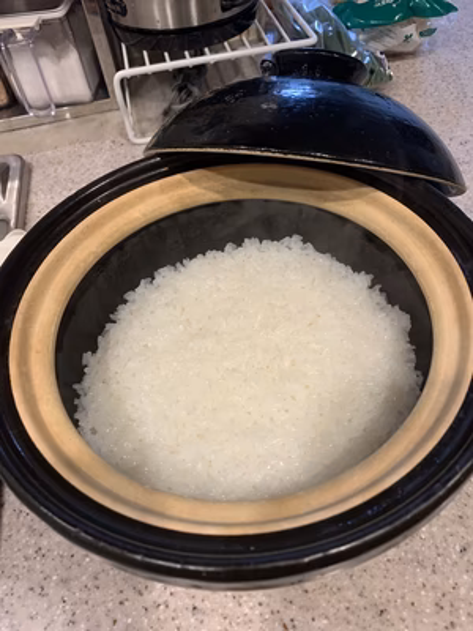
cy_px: 316
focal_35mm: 26
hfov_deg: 53.1
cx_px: 236
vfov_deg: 67.3
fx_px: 474
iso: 160
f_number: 1.8
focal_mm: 4.25
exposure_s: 1/60
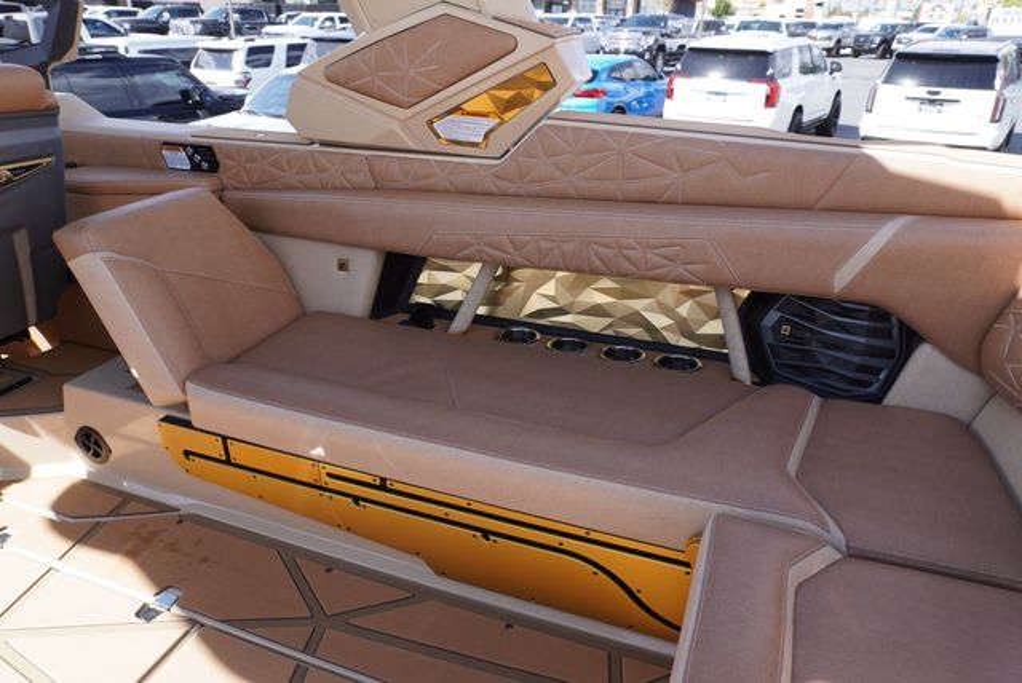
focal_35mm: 24
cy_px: 342
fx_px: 682
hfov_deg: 73.7
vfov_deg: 53.2
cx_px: 511
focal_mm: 16
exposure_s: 1/125
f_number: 5.6
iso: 100
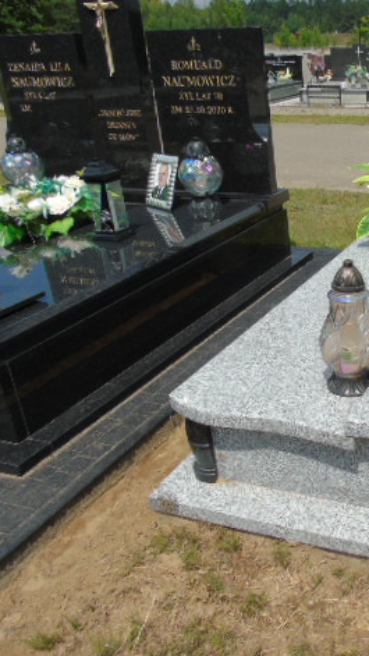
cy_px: 323
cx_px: 412
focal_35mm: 37
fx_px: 643
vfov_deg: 54.0
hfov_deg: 28.8
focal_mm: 4.4
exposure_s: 1/1000
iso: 80
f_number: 3.8
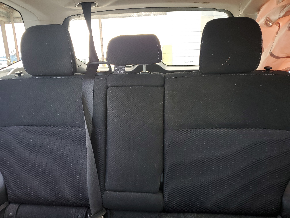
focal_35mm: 26
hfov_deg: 67.3
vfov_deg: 53.1
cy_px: 109
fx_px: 218
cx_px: 145
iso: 58
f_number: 1.5
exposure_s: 1/60.2
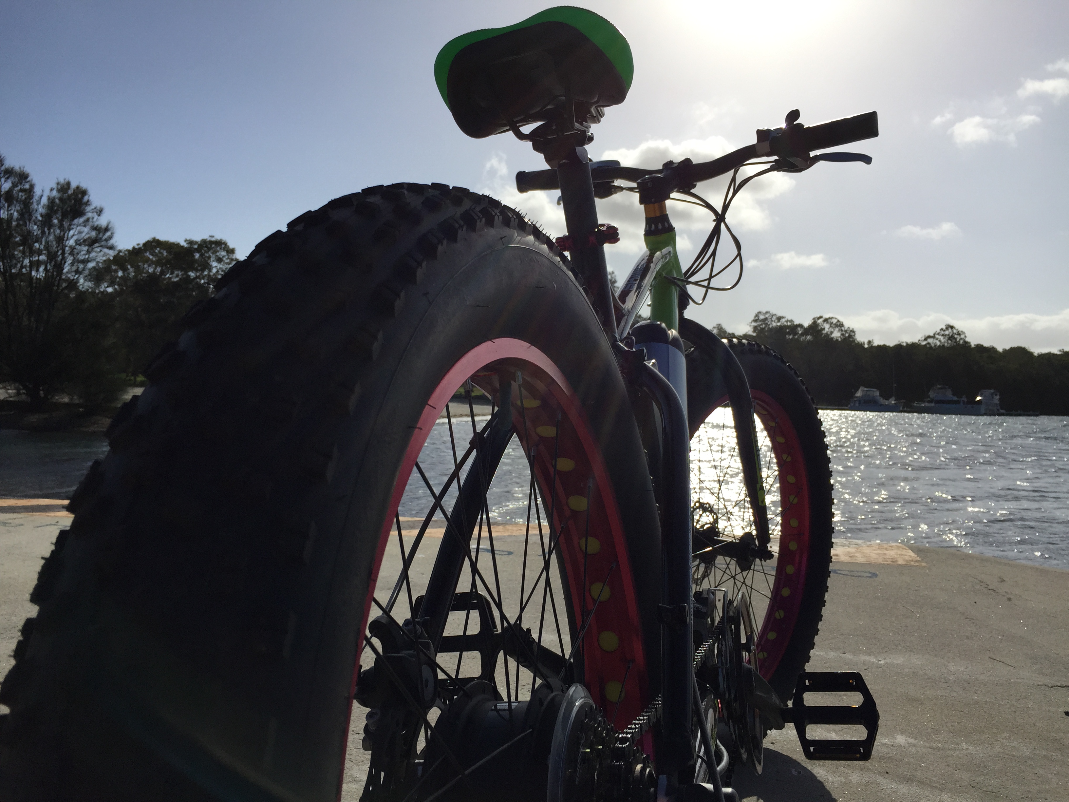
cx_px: 534
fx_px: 896
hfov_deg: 61.7
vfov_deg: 48.2
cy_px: 401
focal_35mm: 29
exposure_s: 1/6623
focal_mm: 4.15
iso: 32
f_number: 2.2
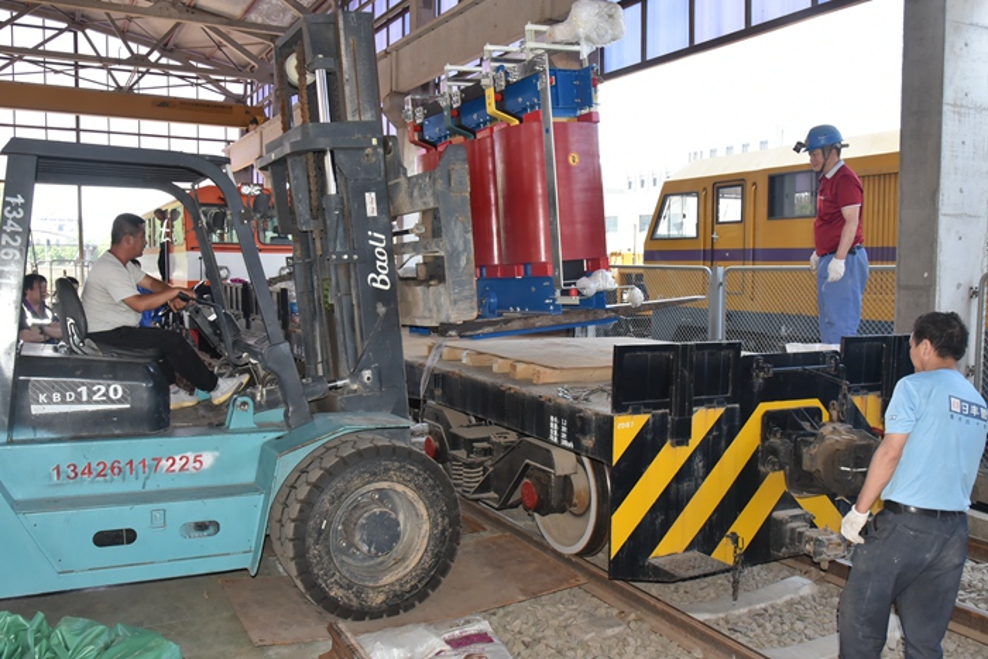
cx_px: 494
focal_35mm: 31
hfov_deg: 60.3
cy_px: 330
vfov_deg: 42.3
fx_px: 851
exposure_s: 1/200
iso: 2000
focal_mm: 31
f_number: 11
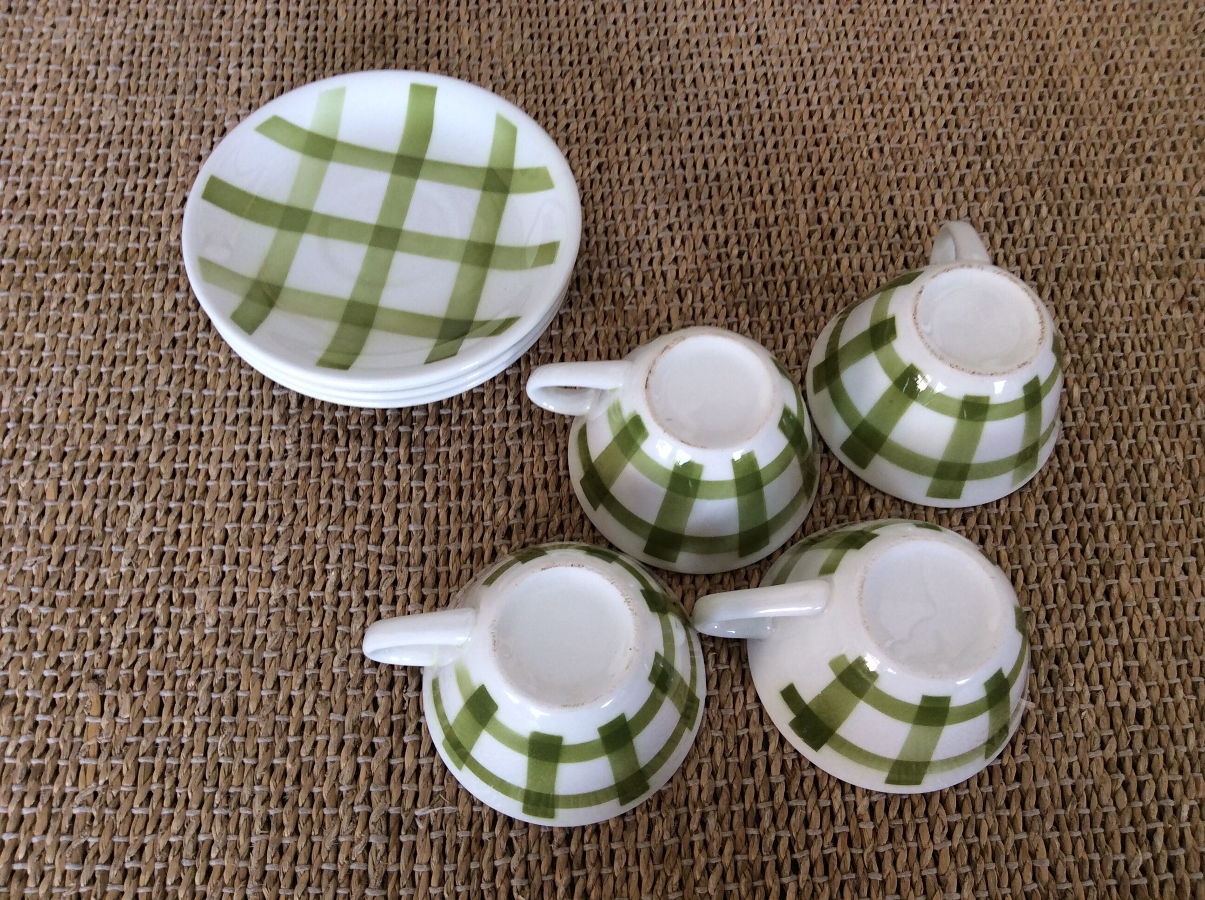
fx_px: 1112
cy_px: 450
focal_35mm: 32
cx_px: 602
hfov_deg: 56.9
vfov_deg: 44.1
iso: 32
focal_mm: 3.3
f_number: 2.4
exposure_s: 1/25
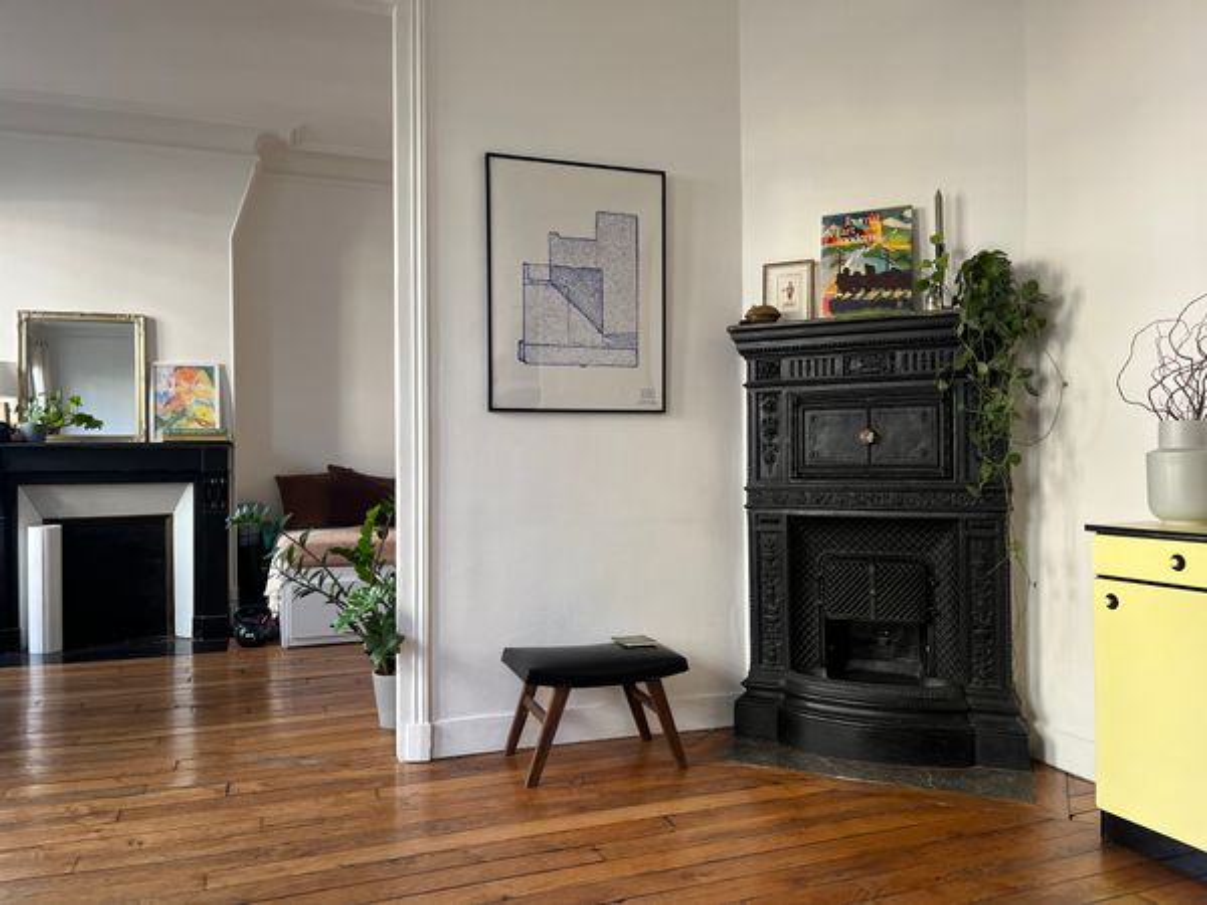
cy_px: 452
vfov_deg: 53.1
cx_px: 604
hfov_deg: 67.3
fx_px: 907
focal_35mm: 26
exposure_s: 1/118
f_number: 1.6
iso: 125
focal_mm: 5.1
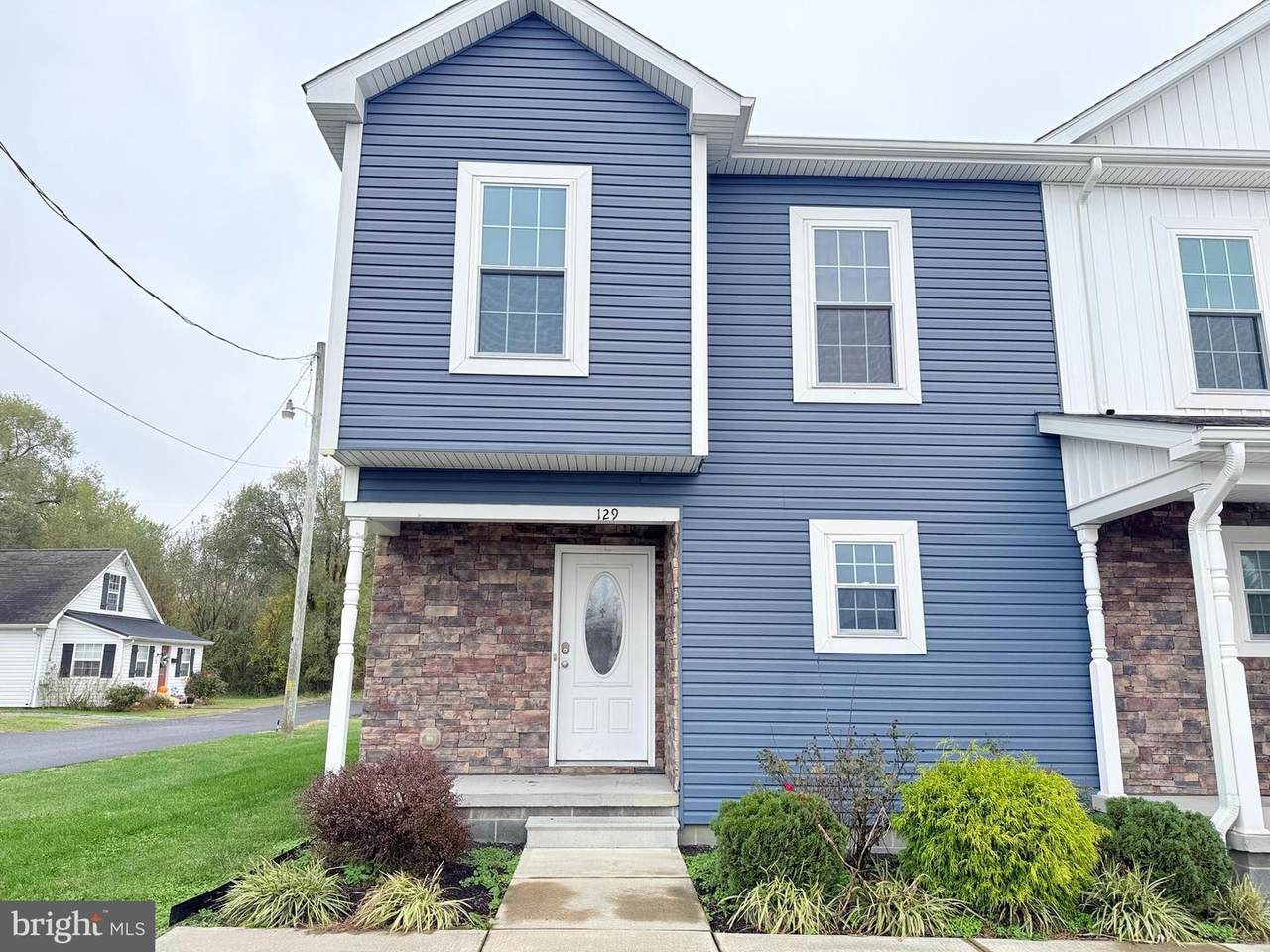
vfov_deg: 56.8
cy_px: 476
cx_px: 635
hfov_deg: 71.6
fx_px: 881
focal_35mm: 24
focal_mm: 6.76
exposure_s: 1/1410
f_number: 1.78
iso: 80
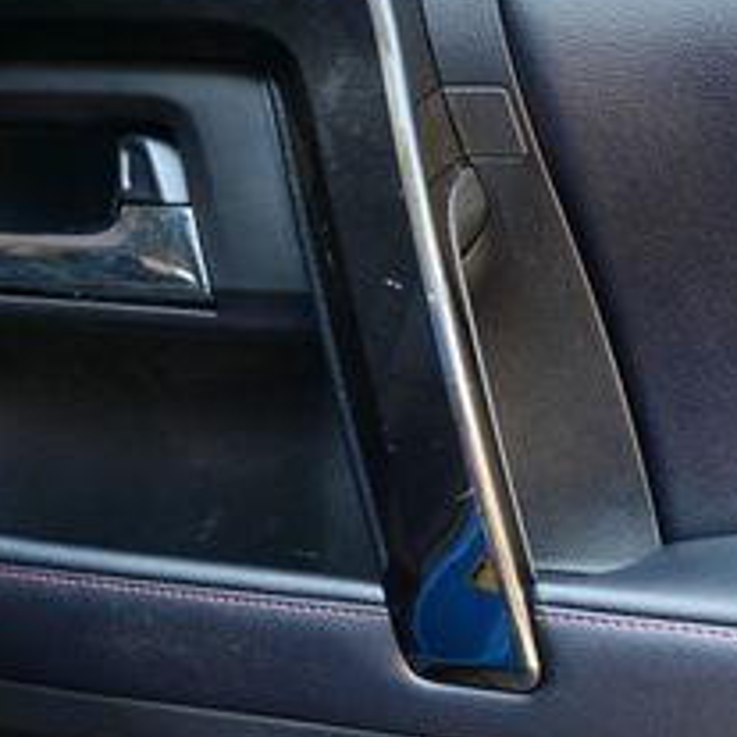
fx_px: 1518
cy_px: 648
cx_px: 673
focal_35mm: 63
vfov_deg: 26.5
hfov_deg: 26.3
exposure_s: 1/25
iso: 100
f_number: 3.5
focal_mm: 16
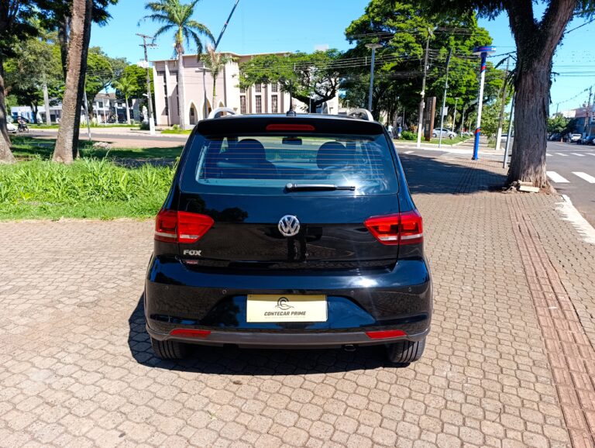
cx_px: 298
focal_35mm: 23
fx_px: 396
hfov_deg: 73.9
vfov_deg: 59.0
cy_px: 224
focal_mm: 6.14
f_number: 1.6
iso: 50
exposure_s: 1/307
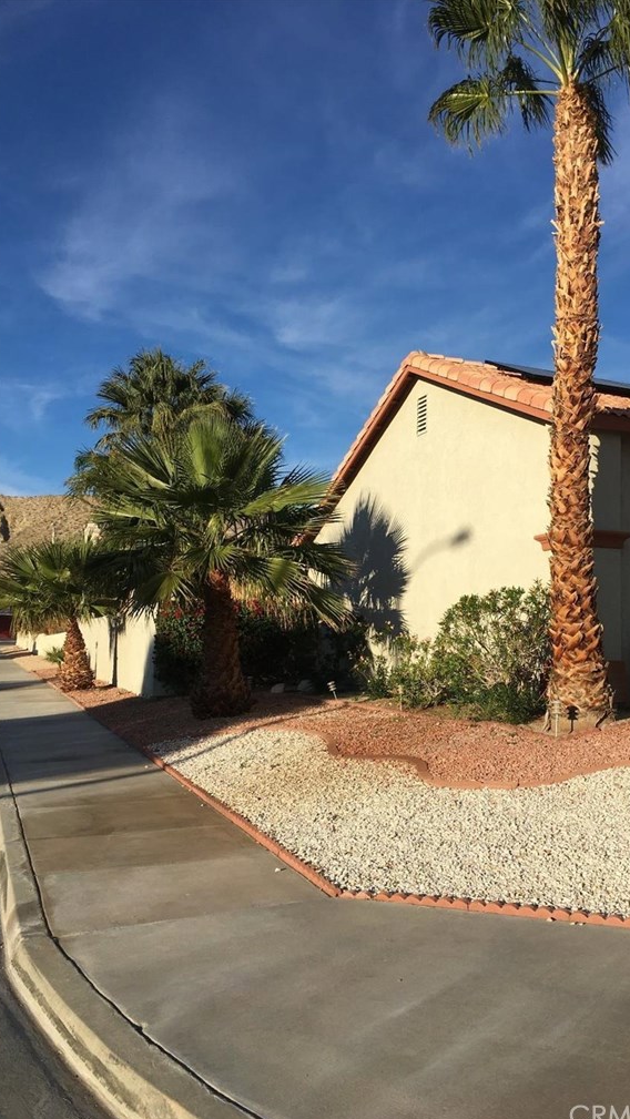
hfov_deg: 36.4
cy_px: 564
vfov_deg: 61.0
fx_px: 950
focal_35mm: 32
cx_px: 409
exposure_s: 1/2262
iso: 25
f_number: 2.2
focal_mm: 4.15
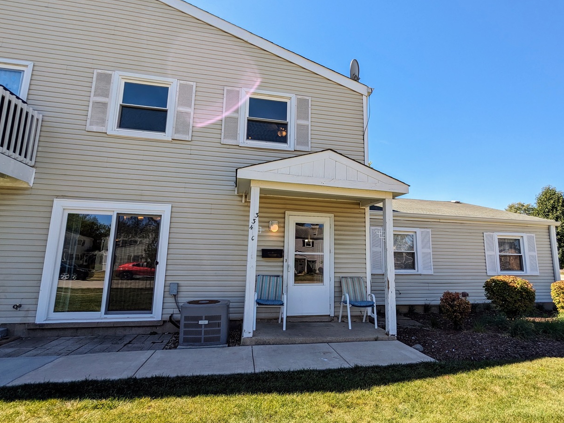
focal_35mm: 19
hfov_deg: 84.4
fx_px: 310
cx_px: 308
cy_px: 207
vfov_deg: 68.7
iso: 48
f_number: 2.2
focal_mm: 2.35
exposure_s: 1/788
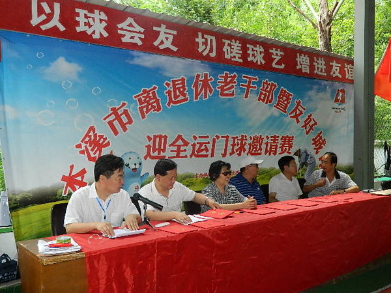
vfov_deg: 40.7
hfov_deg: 52.6
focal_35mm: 35
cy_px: 146
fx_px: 395
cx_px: 196
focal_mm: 6.2
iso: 200
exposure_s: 1/40
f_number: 3.3
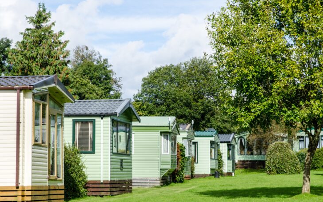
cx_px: 163
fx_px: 950
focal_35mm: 108
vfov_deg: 12.1
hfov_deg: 19.3
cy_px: 107
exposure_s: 1/250
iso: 100
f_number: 9
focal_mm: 70
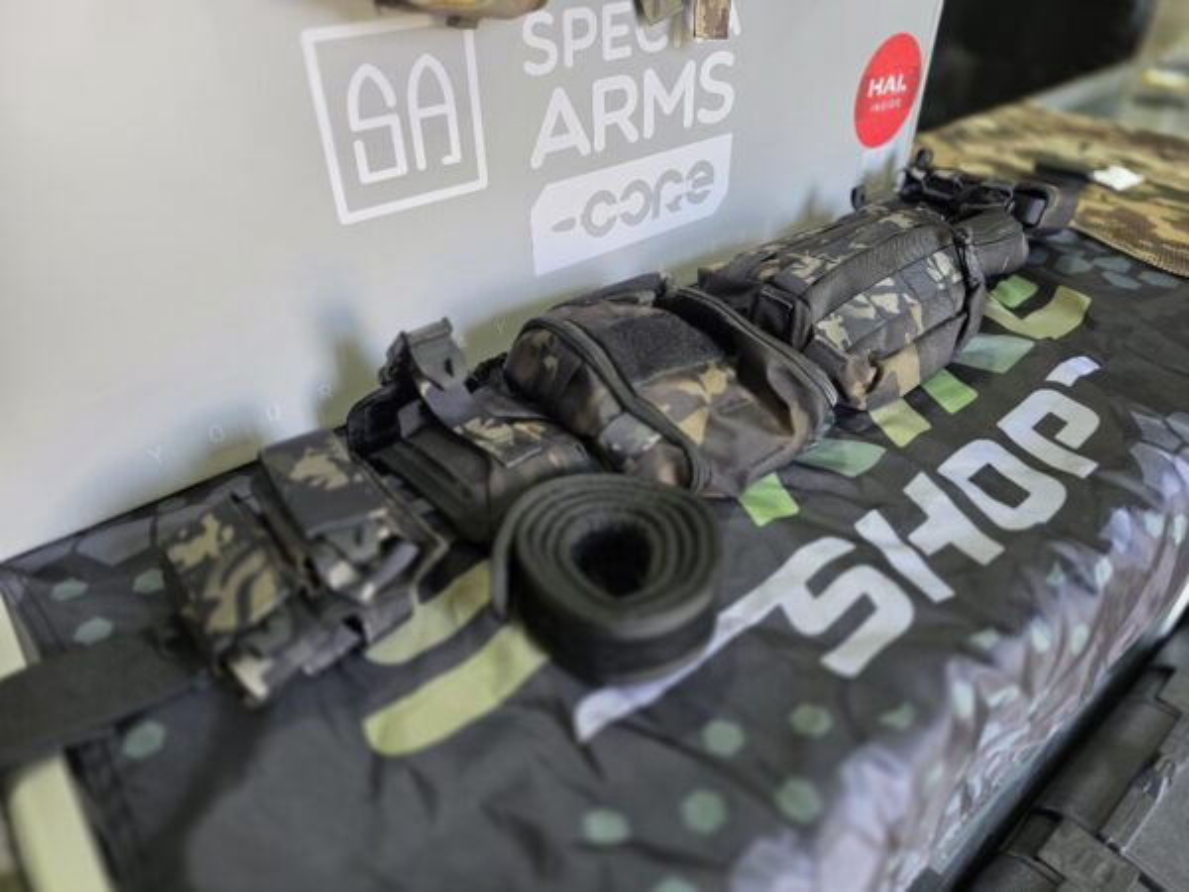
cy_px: 446
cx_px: 594
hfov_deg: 73.9
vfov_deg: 58.9
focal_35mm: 23
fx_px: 790
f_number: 1.7
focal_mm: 6.3
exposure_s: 1/120
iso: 200
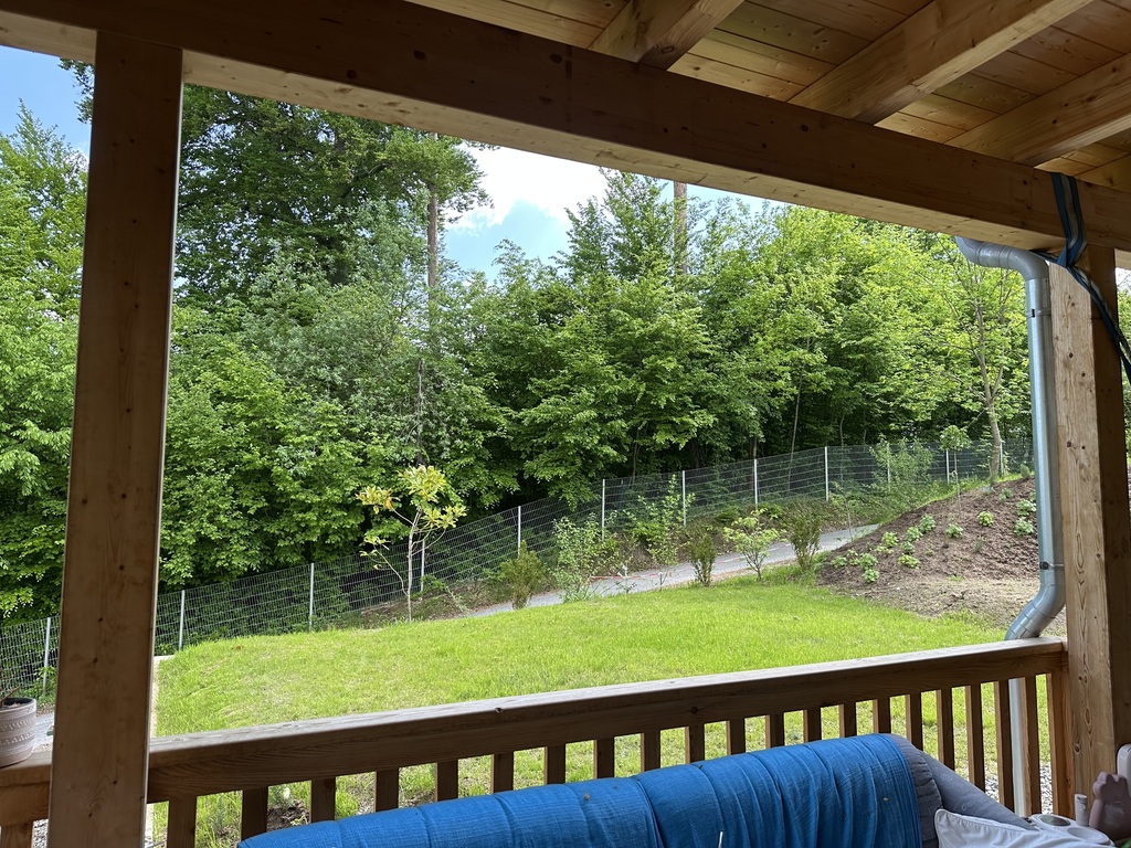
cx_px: 566
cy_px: 424
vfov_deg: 56.8
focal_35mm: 24
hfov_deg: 71.6
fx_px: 784
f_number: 1.78
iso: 80
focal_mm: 6.86
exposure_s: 1/541
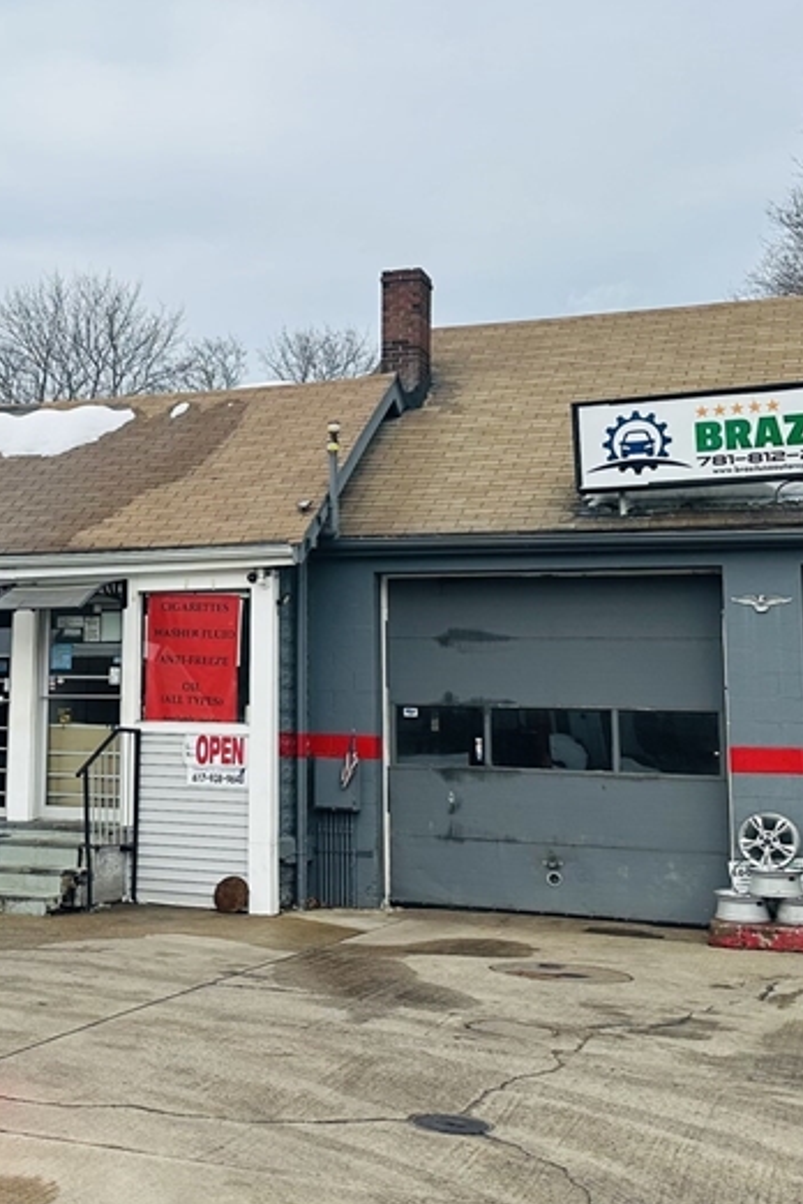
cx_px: 81
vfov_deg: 40.2
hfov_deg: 26.6
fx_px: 1639
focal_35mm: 49
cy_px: 477
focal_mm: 6.86
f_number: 1.78
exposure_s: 1/4545
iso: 80
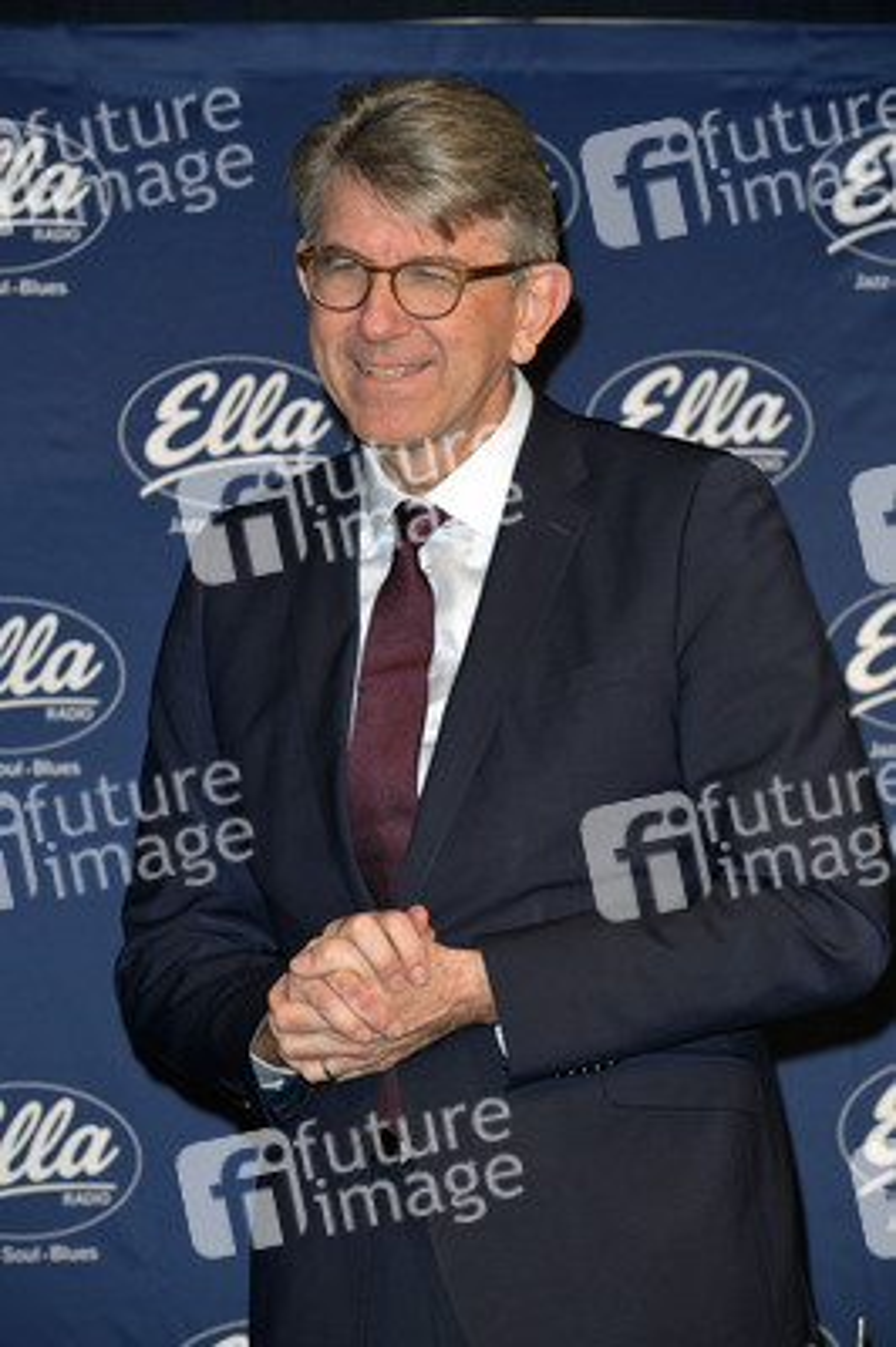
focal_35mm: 135
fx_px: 5048
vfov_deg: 15.2
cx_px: 448
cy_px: 674
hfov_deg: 10.1
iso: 2000
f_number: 6.3
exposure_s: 1/250
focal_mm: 135
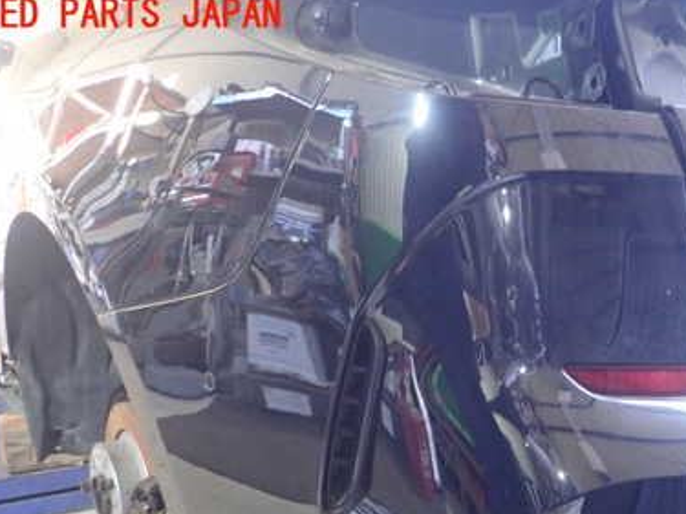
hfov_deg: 45.5
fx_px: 792
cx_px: 498
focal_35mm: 40
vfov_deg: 34.9
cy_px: 404
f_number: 2
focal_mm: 4.5
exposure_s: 1/30
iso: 640
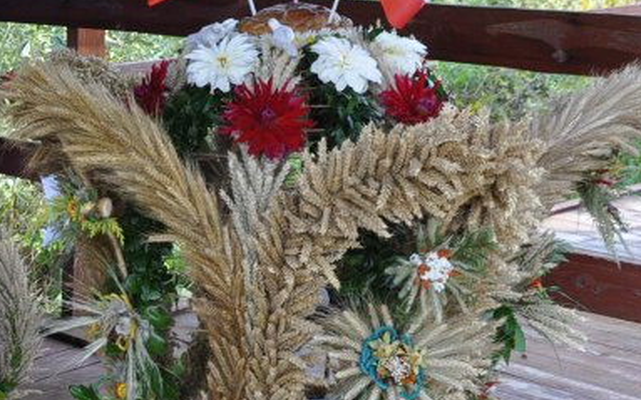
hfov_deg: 39.4
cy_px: 185
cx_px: 259
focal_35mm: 51
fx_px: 891
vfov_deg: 25.3
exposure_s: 1/125
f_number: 5.6
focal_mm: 16
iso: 400
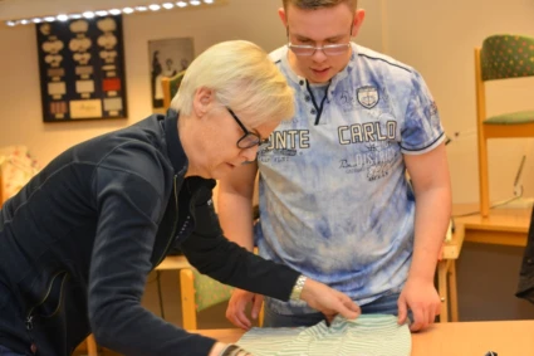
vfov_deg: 20.0
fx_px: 1008
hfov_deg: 29.7
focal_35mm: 68
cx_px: 267
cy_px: 178
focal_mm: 68
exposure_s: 1/80
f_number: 7.1
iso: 1000
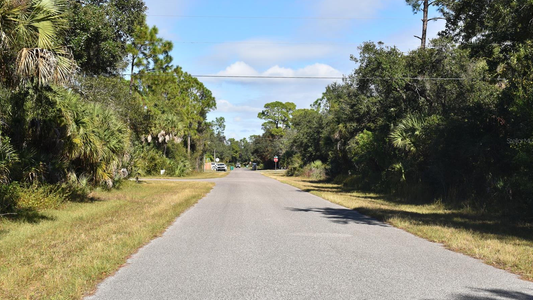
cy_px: 141
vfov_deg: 21.6
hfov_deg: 37.5
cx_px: 268
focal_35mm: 56
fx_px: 785
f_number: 10
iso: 100
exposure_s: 1/200
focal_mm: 35
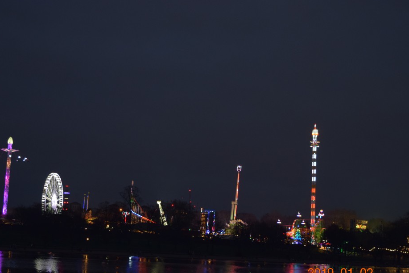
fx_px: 761
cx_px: 188
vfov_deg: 20.3
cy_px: 143
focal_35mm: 67
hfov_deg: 30.1
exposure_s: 1/20
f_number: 4.8
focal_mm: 40
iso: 800
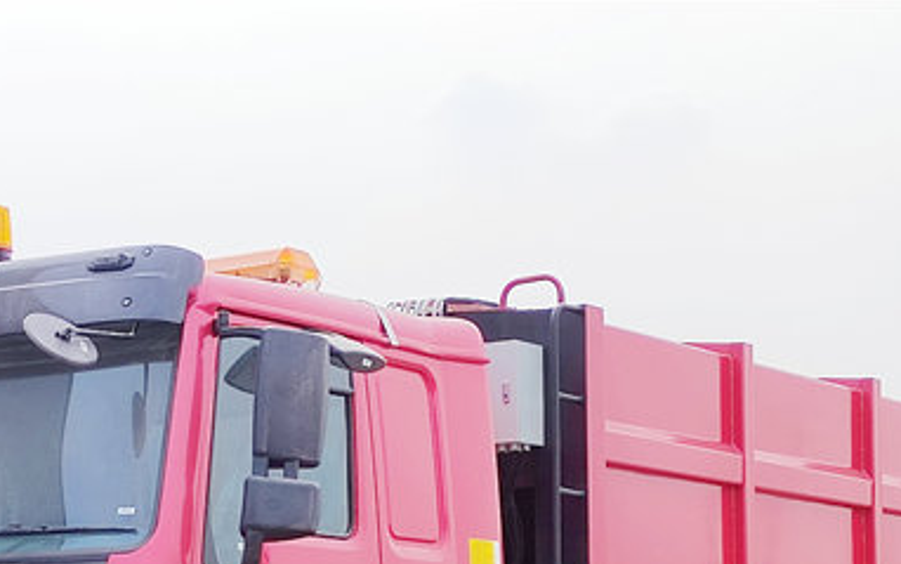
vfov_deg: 12.5
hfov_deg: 20.4
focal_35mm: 102
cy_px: 703
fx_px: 2505
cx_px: 384
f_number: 1.9
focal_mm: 5.52
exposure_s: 1/1974
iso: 234
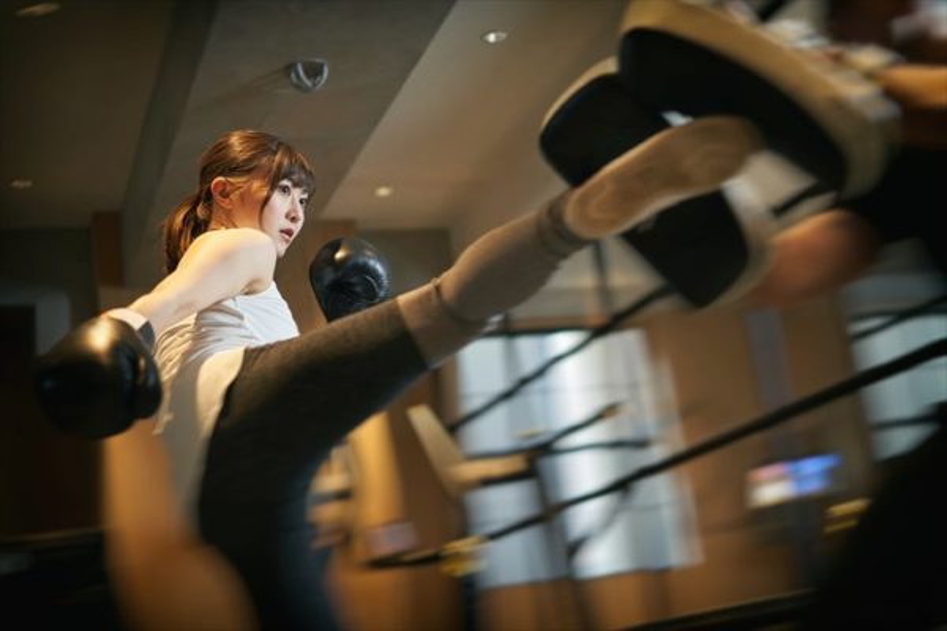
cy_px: 316
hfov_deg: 36.2
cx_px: 474
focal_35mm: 55
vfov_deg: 24.6
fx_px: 1447
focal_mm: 55
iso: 3200
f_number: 1.8
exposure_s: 1/640
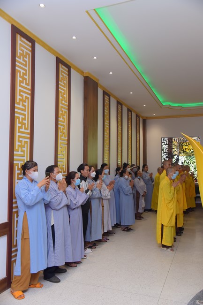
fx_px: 262
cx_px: 102
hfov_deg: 42.3
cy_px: 152
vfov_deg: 60.3
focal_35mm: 31
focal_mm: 31
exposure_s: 1/125
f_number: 5
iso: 640
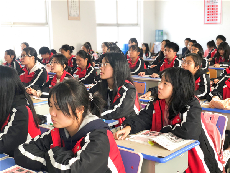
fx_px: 346
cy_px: 86
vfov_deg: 28.0
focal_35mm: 52
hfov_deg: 36.8
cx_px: 115
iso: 80
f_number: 2.4
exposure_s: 1/60
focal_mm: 6
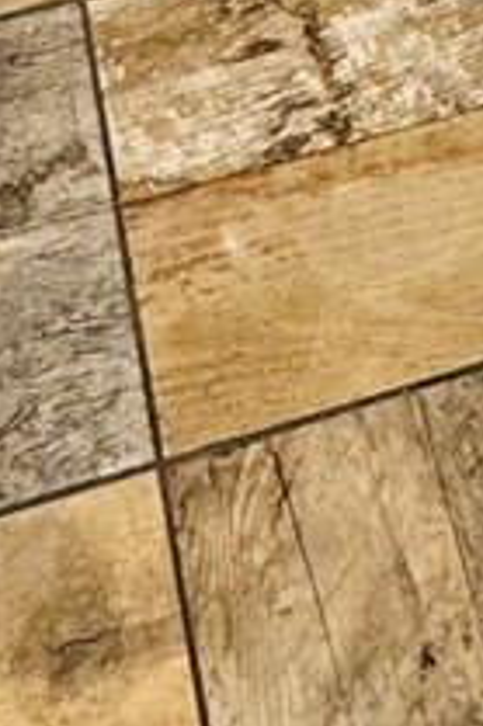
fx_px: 2157
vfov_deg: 12.1
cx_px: 320
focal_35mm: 107
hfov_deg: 12.8
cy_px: -1299
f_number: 2.2
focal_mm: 2.22
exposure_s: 1/99
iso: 64
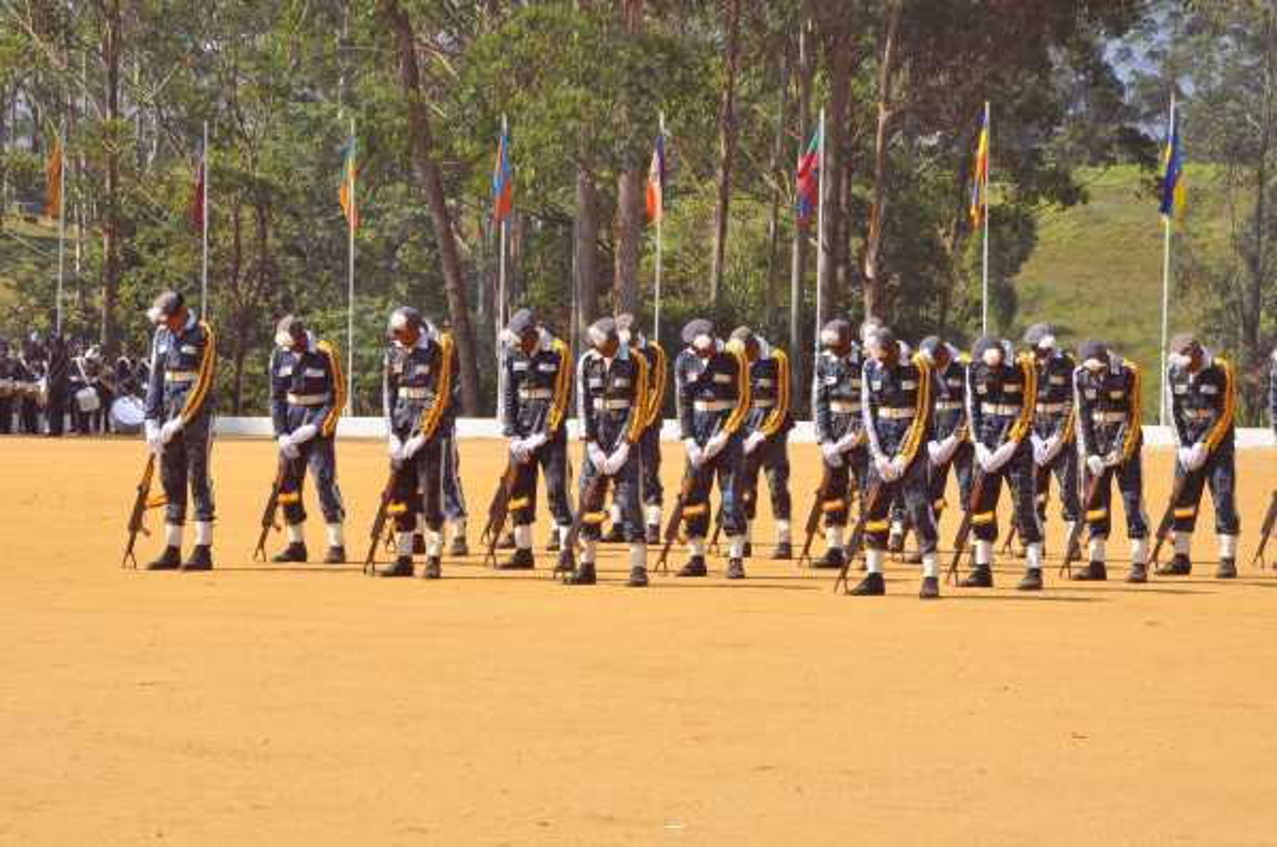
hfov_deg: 14.9
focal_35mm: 138
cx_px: 638
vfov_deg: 9.9
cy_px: 424
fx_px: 4887
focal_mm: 92
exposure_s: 1/160
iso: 200
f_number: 14
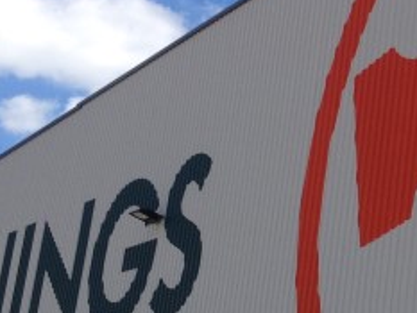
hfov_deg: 15.5
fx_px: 1495
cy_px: 166
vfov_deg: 12.0
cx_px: 452
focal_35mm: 124
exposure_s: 1/1672
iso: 50
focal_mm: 4.28
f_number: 2.4
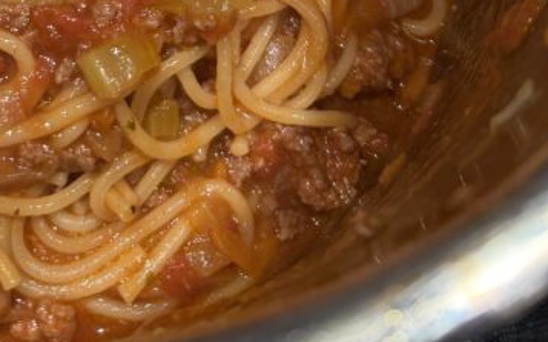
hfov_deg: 26.4
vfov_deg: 15.0
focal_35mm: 73
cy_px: -310
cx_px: -28
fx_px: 1090
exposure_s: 1/120
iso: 100
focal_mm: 6.76
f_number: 1.78
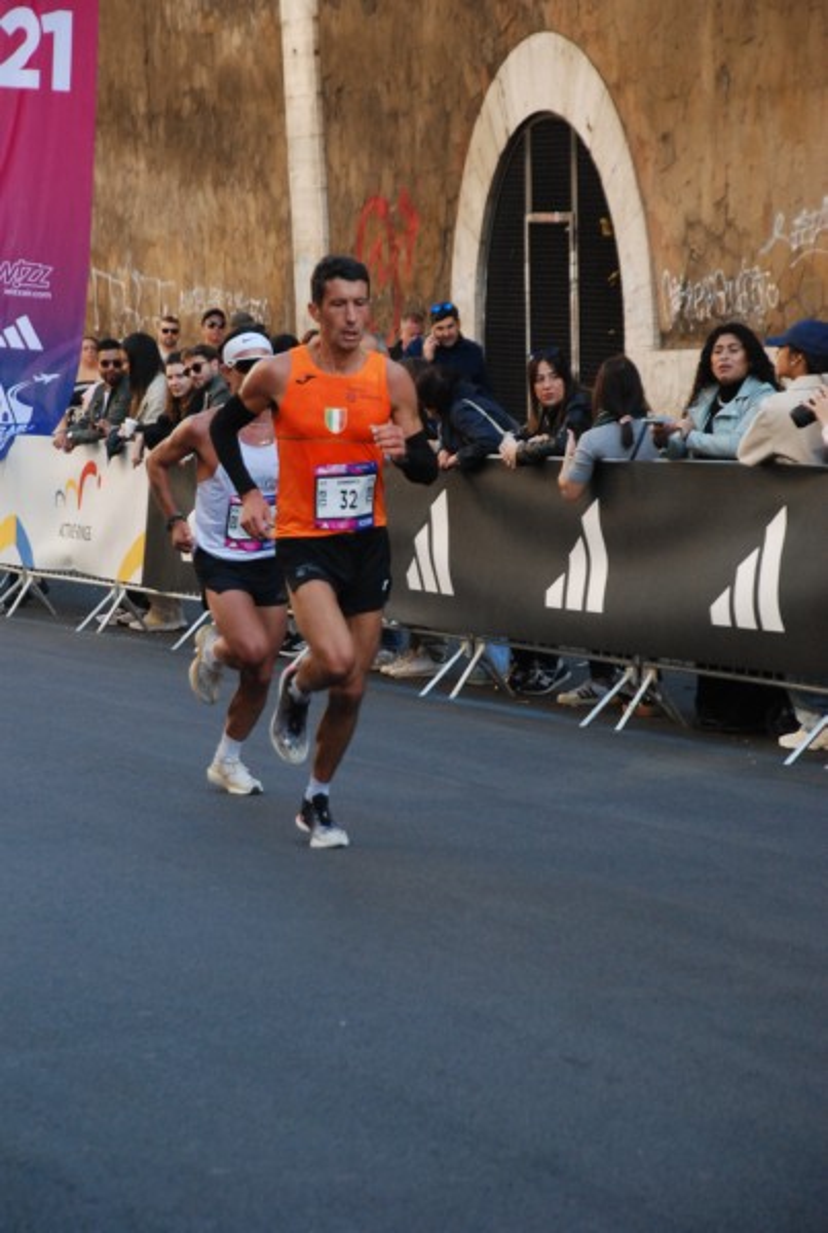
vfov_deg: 14.4
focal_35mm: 142
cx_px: 414
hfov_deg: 9.7
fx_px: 4891
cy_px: 616
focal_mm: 95
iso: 1000
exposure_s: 1/400
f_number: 5.6
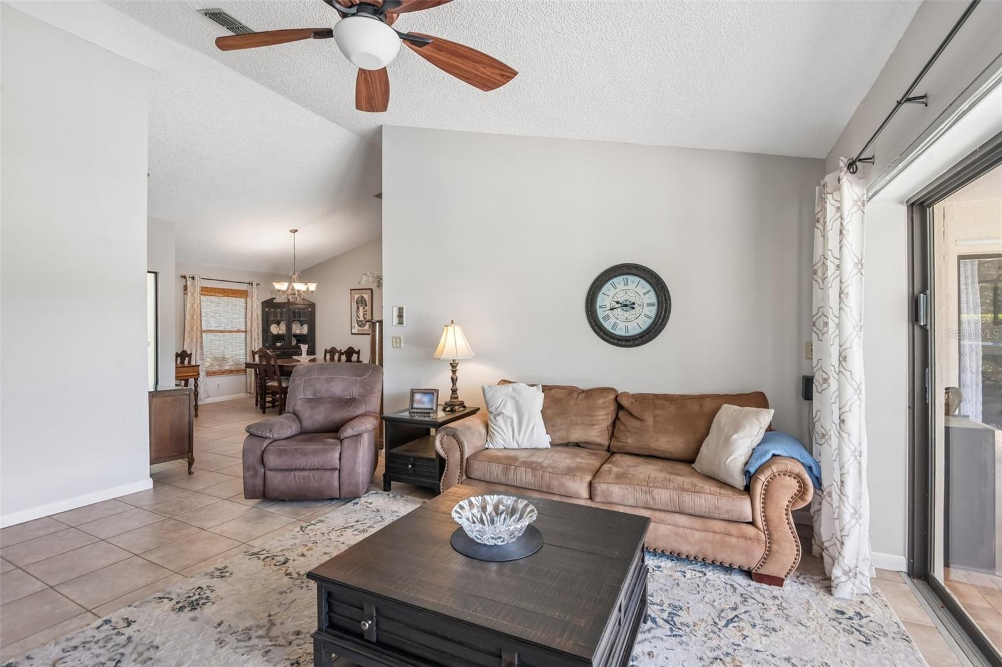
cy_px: 334
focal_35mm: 16
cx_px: 501
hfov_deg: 96.7
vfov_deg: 73.7
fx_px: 445
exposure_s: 1/13
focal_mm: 16
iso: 400
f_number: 8
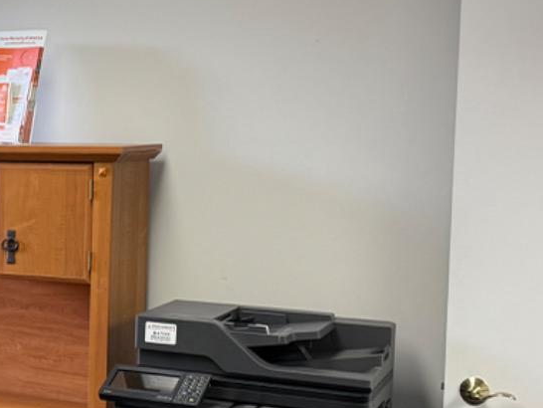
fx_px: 1412
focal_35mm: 90
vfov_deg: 16.4
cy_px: 227
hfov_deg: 20.1
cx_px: -140
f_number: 1.78
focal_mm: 6.76
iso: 200
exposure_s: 1/60
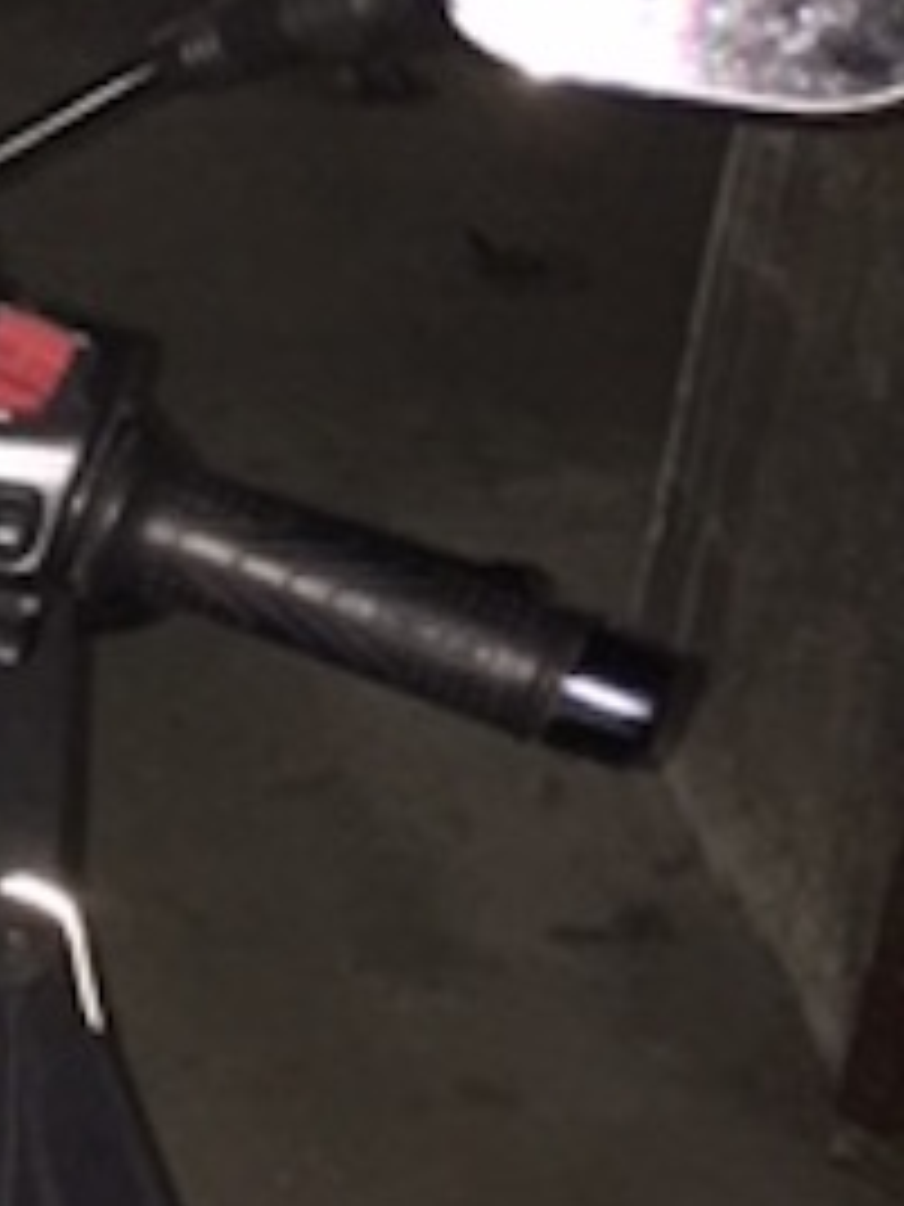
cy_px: 1017
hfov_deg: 12.1
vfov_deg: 17.5
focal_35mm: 111
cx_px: -819
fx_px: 3865
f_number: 2.2
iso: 250
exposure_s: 1/17
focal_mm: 4.15
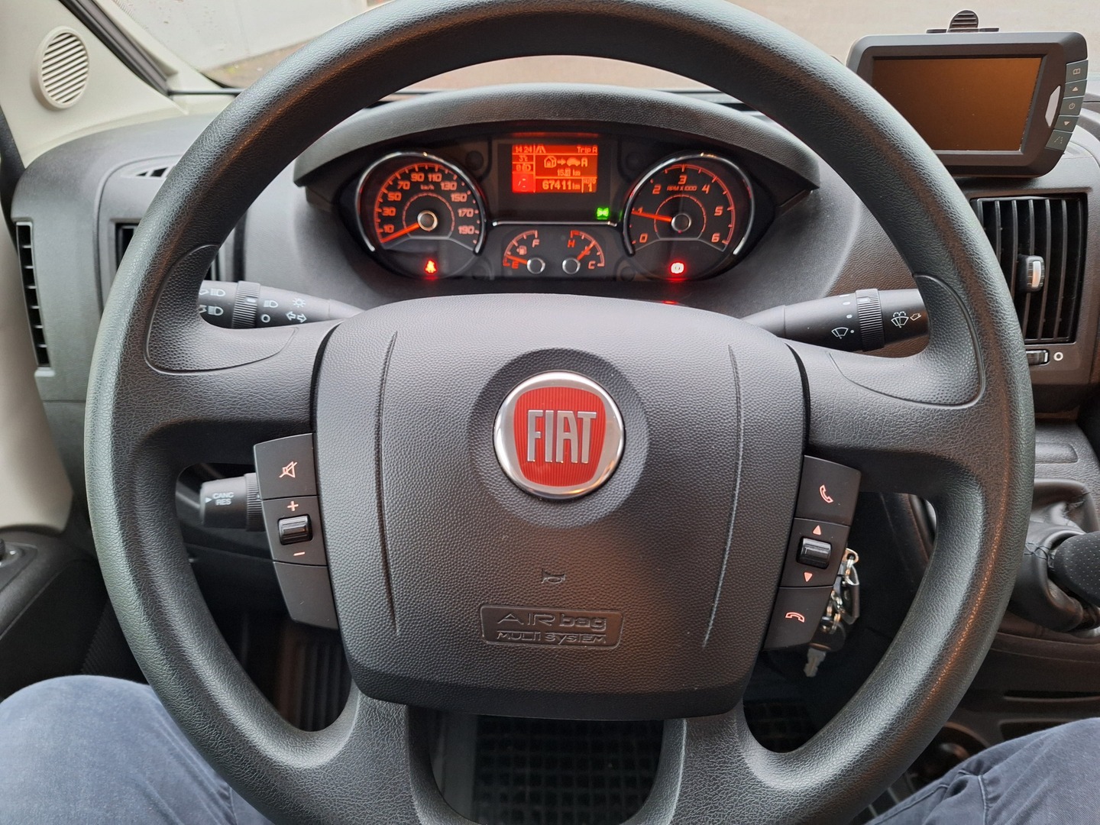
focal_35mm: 23
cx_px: 550
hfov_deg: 73.9
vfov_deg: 58.9
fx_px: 731
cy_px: 412
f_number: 1.8
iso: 400
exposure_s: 1/20
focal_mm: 5.54
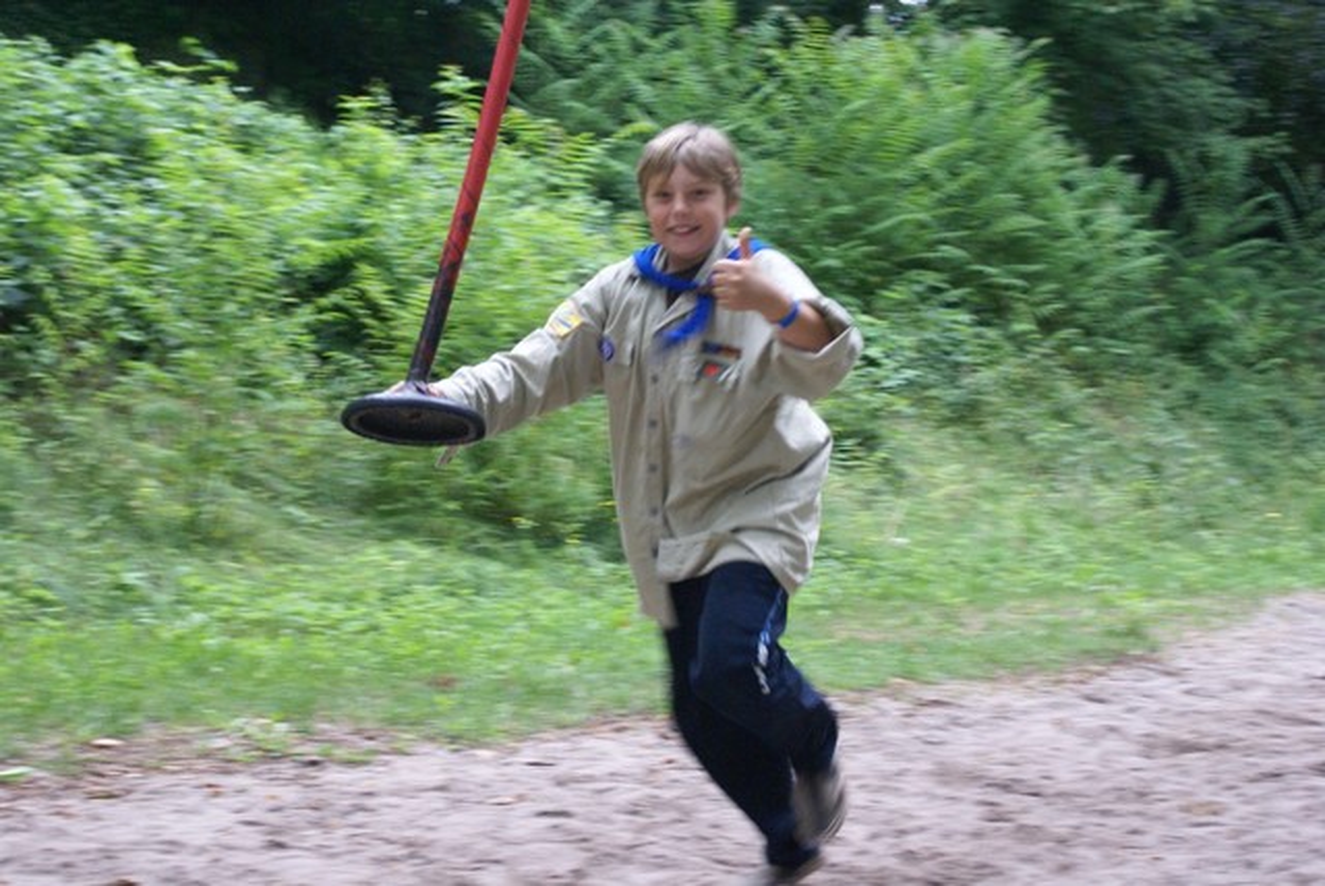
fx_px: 2487
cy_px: 443
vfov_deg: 20.2
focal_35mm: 68
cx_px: 662
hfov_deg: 29.8
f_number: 5.6
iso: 800
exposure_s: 1/100
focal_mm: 45
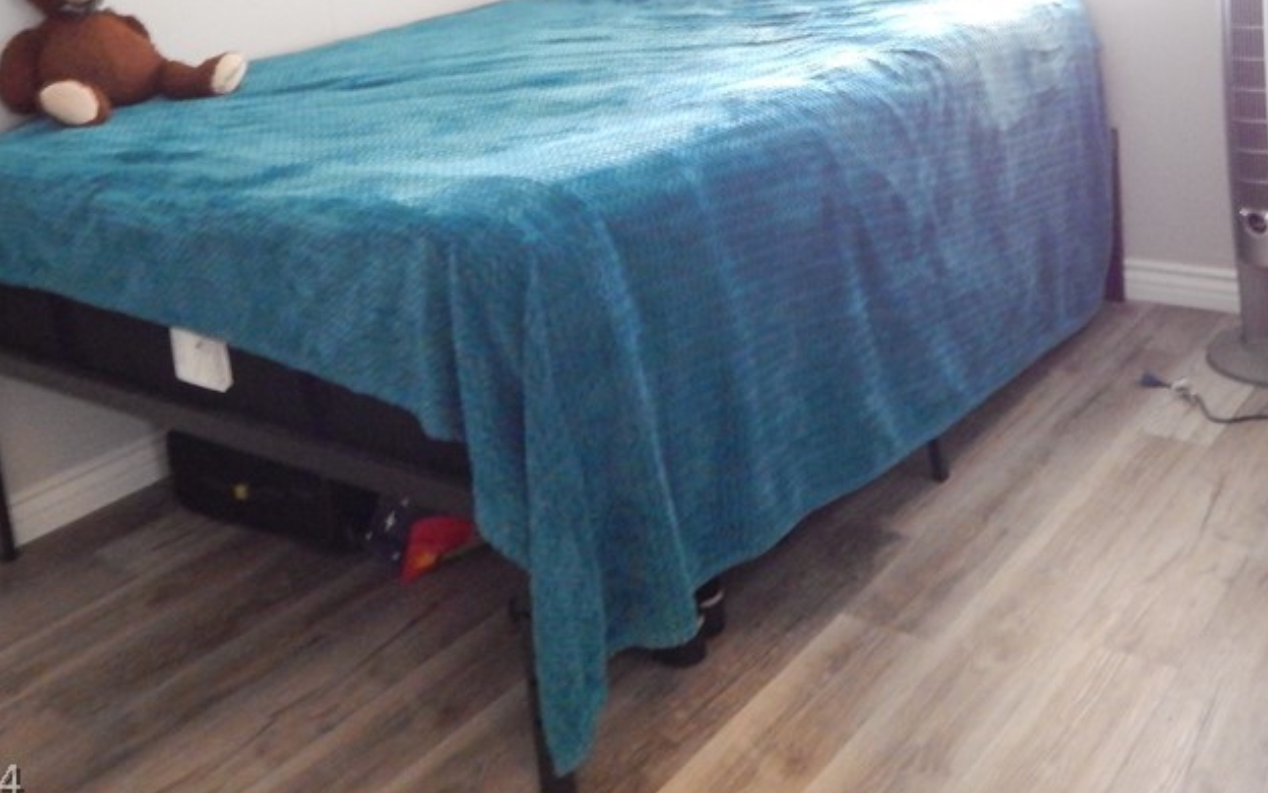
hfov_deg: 48.5
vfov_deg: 30.2
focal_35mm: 40
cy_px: 35
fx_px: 1382
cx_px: 841
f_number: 3
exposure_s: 1/6
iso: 800
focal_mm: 4
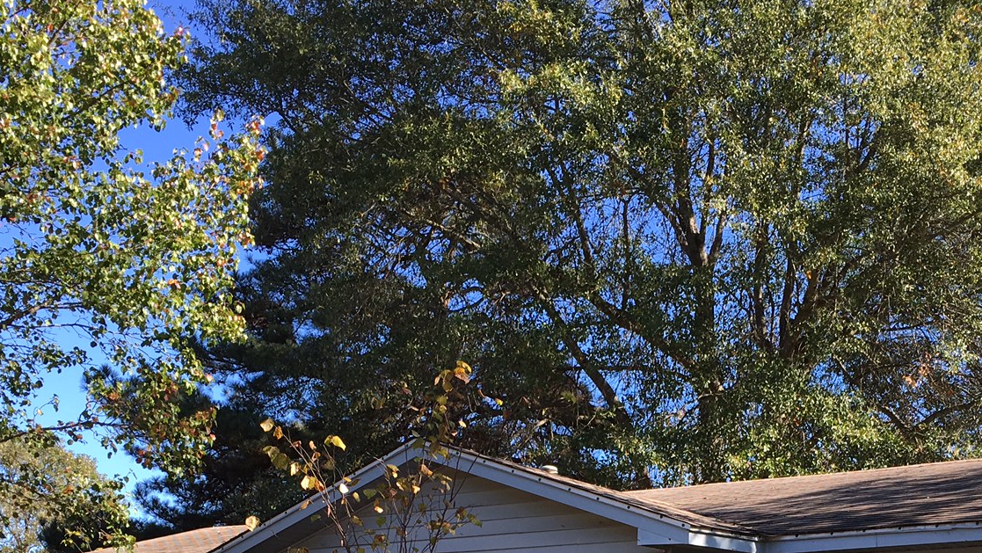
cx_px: 595
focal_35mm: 57
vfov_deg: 19.9
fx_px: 1485
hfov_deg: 36.5
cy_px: 648
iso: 25
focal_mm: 4.15
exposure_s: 1/430
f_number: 2.2
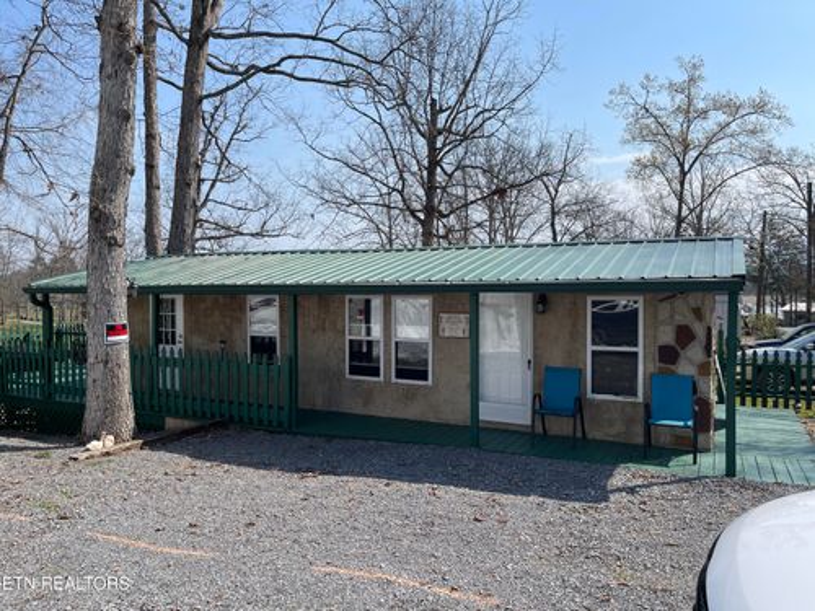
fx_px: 589
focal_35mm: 25
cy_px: 306
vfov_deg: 54.9
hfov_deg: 69.4
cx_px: 408
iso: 32
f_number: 1.6
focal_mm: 5.1
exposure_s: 1/3663
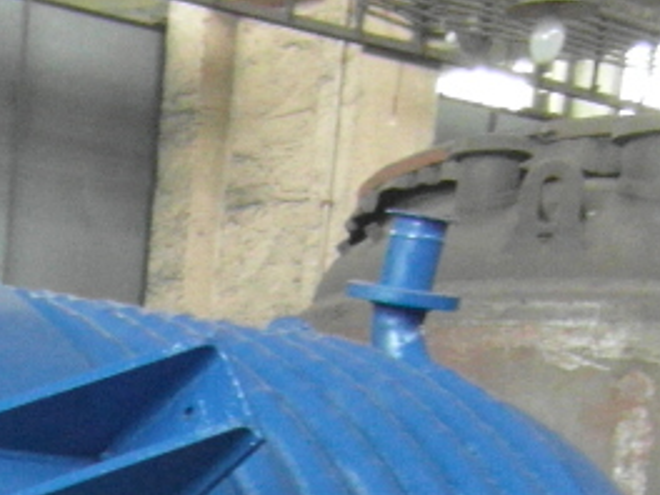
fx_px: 1773
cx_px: -225
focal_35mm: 93
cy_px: 945
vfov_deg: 13.8
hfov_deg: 19.3
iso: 400
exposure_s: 1/30
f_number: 3.2
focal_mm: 4
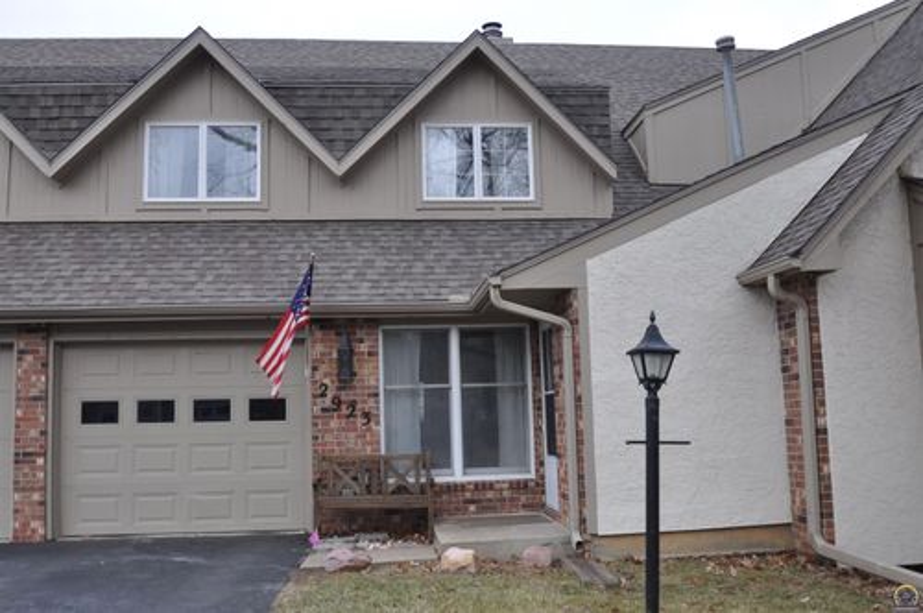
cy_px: 306
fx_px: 807
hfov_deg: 59.6
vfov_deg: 41.6
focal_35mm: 32
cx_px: 462
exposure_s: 1/125
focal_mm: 21
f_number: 5.6
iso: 200
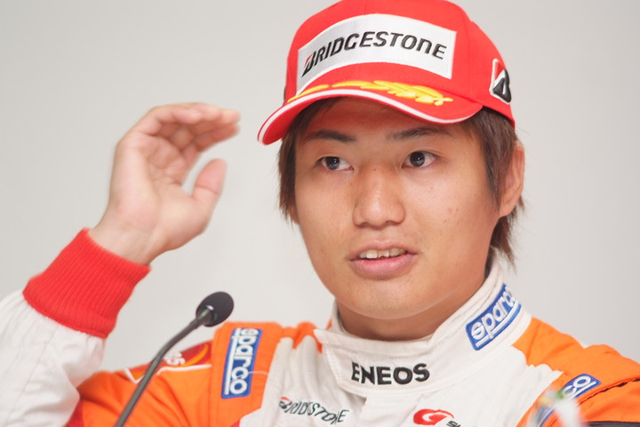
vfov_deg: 5.1
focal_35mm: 270
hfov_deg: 7.6
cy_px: 214
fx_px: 4800
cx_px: 320
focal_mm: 180
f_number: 2.8
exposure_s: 1/125
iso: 400
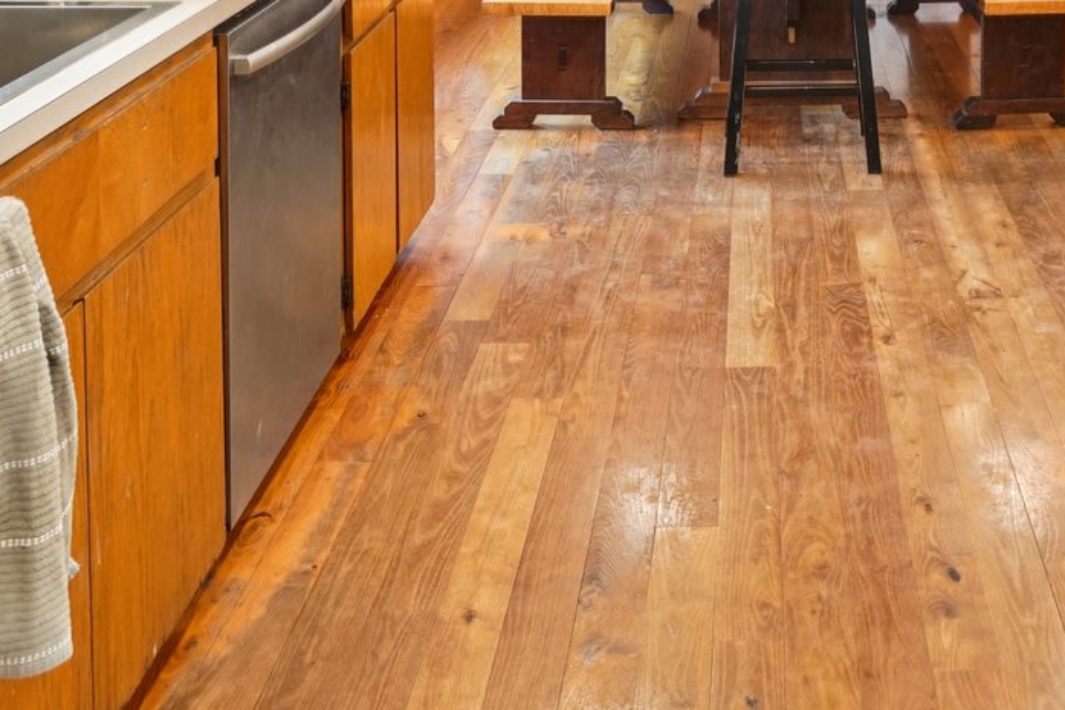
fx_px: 1391
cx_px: 790
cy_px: -306
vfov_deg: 23.8
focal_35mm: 47
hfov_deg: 40.8
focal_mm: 16
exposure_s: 1/8
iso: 400
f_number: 8
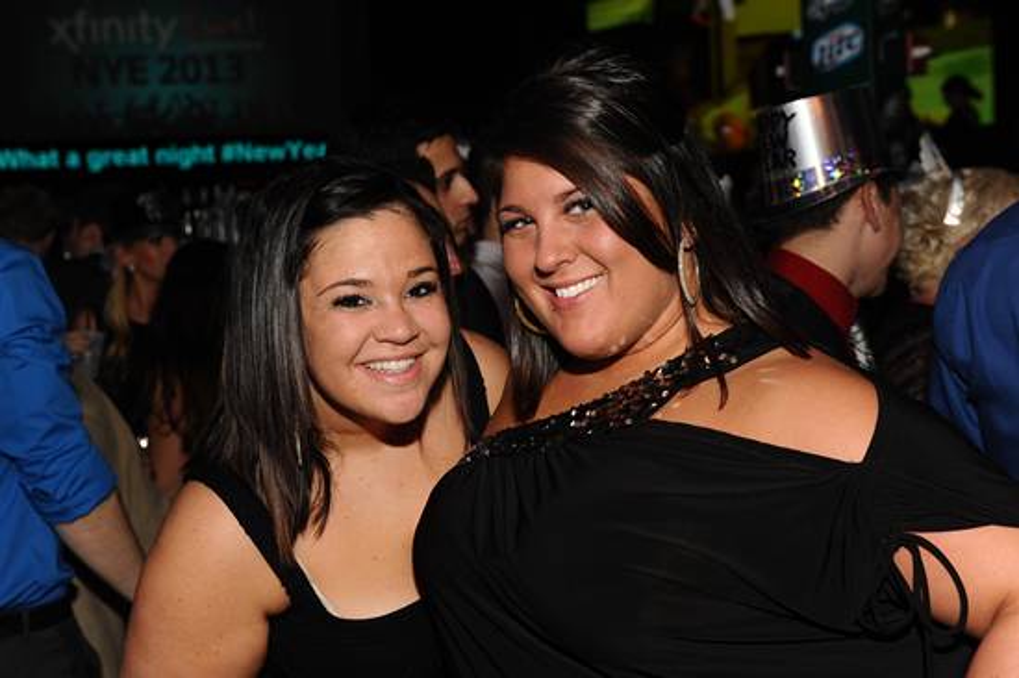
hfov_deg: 38.2
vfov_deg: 26.0
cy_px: 339
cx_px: 510
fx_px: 1471
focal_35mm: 52
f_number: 6.7
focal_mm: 52
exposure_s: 1/250
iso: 800
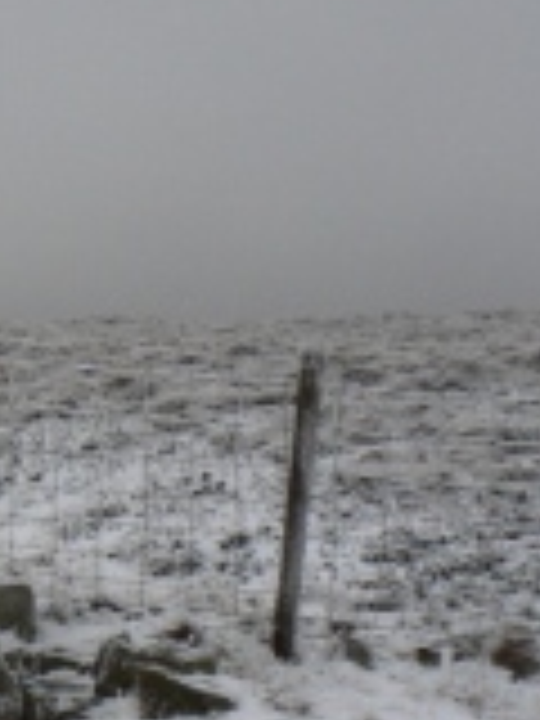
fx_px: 2018
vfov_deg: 20.2
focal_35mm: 97
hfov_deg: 13.8
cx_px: -400
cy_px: 369
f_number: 5.6
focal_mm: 6
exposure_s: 1/160
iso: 80
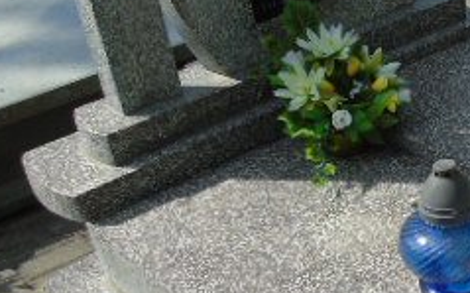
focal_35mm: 71
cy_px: 157
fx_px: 909
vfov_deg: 18.3
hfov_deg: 26.3
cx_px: 541
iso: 80
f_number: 3.4
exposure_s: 1/800
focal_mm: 4.4
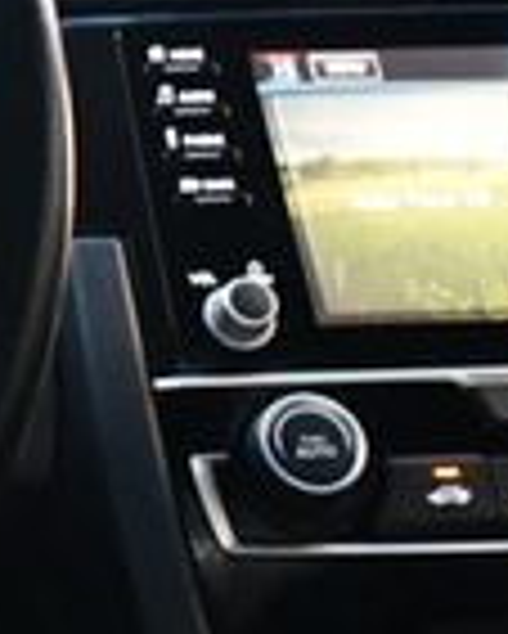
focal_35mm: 145
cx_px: -791
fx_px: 2722
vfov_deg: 13.2
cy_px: 157
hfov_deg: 9.3
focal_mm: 23
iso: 3200
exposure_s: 1/100
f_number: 3.8
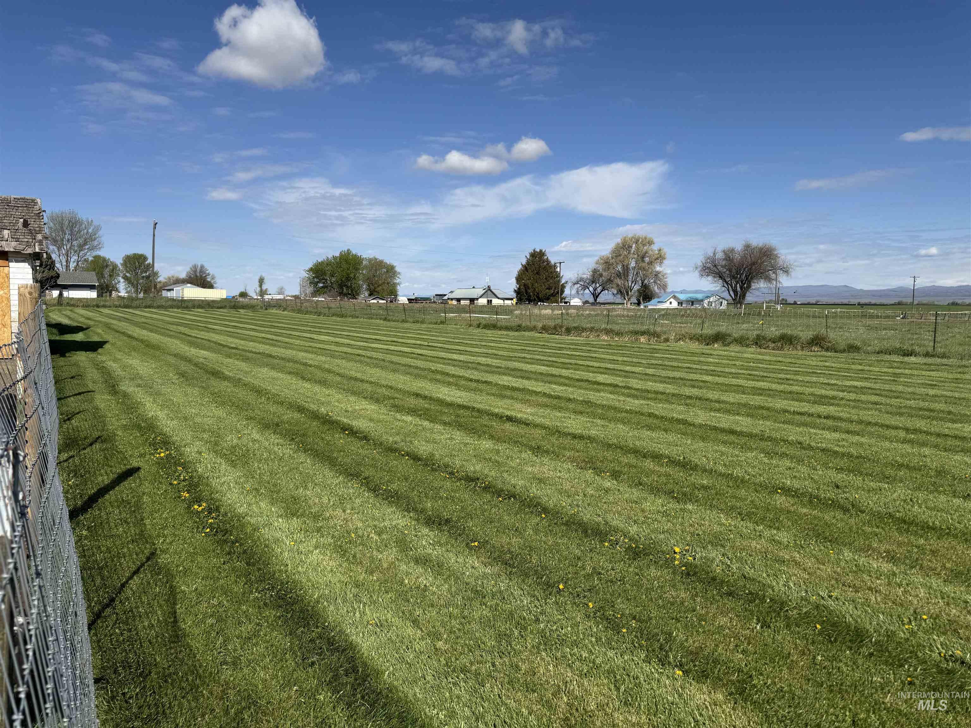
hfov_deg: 71.6
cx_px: 486
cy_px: 364
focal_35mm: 24
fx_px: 673
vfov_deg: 56.8
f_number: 1.78
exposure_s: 1/7092
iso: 80
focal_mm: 6.76
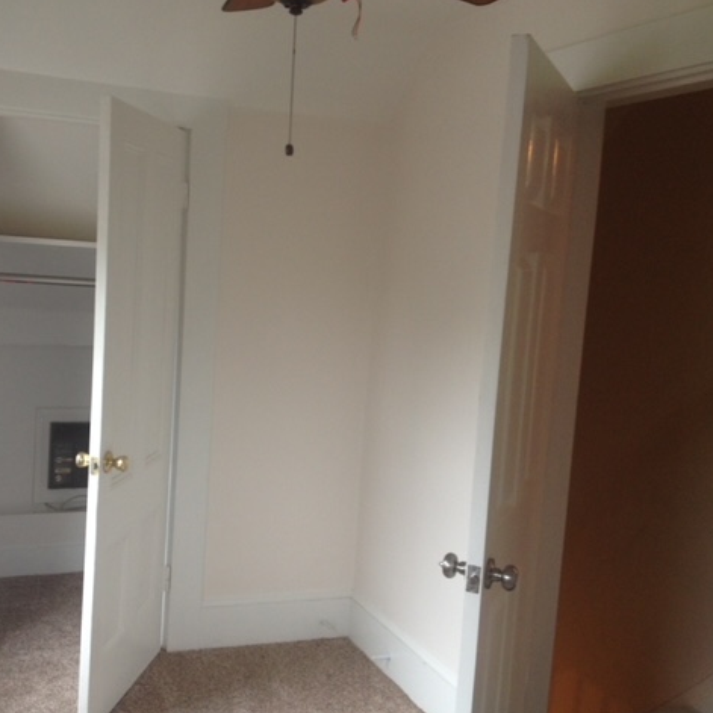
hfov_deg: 39.7
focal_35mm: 42
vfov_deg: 40.0
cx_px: 257
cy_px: 357
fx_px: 979
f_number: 2.4
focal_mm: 4.28
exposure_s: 1/20
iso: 80
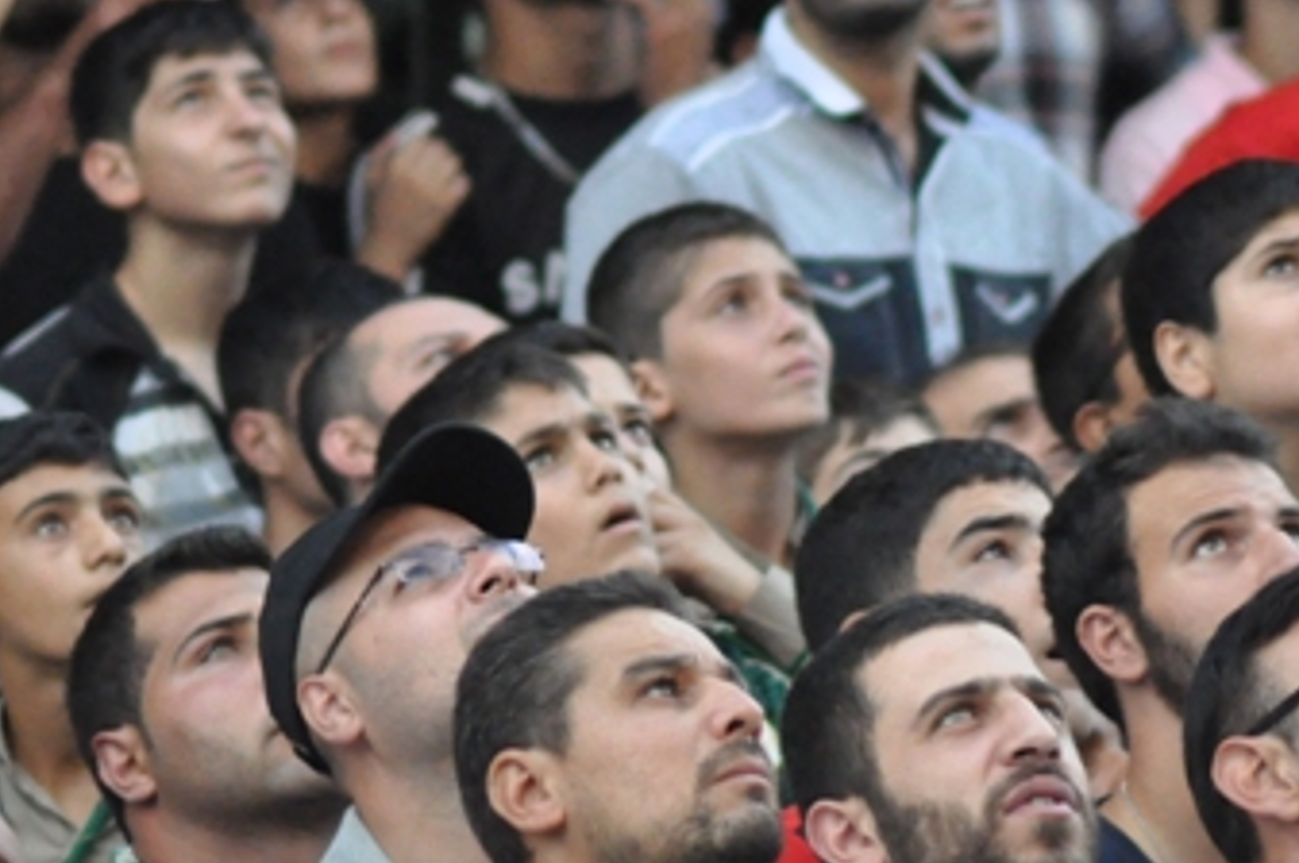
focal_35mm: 819
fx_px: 29523
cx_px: 648
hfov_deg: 2.5
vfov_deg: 1.7
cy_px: 372
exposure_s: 1/1600
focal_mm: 230
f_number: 5
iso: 3200
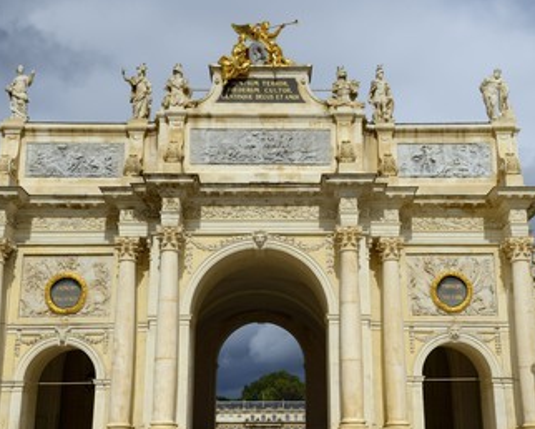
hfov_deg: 34.1
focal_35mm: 55
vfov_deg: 27.6
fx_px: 871
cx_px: 261
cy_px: 216
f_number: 13
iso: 200
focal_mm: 45
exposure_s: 1/400
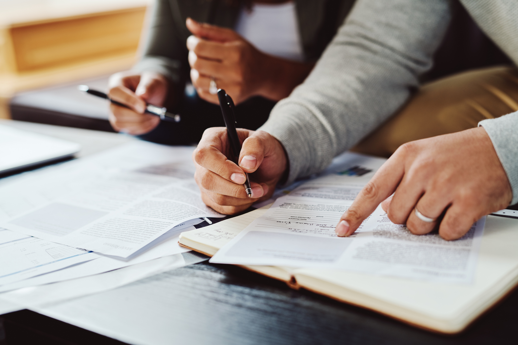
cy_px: 172
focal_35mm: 50
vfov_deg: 27.0
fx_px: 719
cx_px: 259
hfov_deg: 39.6
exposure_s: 1/200
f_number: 2.5
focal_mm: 50
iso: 200
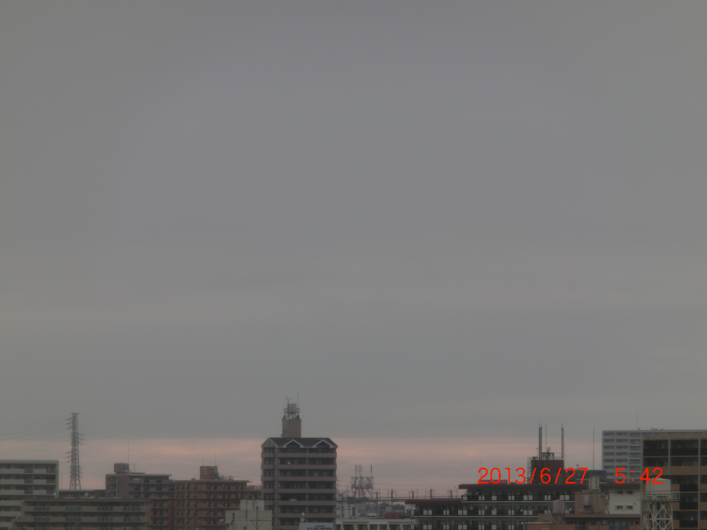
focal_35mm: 301
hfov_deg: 6.6
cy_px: 264
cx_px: 354
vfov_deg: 4.9
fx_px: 6148
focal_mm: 53
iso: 100
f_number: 5.9
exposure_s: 1/125
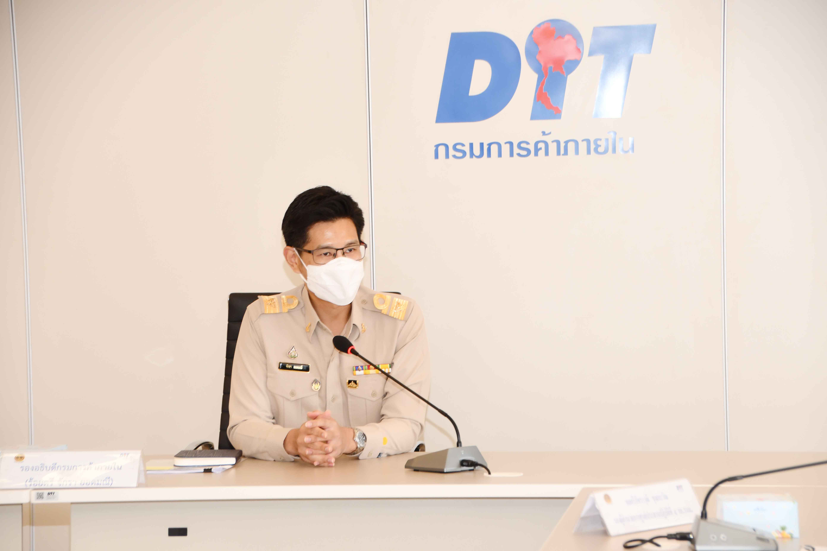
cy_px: 276
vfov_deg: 10.2
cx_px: 414
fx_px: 3101
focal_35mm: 135
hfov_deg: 15.2
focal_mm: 90
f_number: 5.6
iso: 720
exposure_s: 1/60
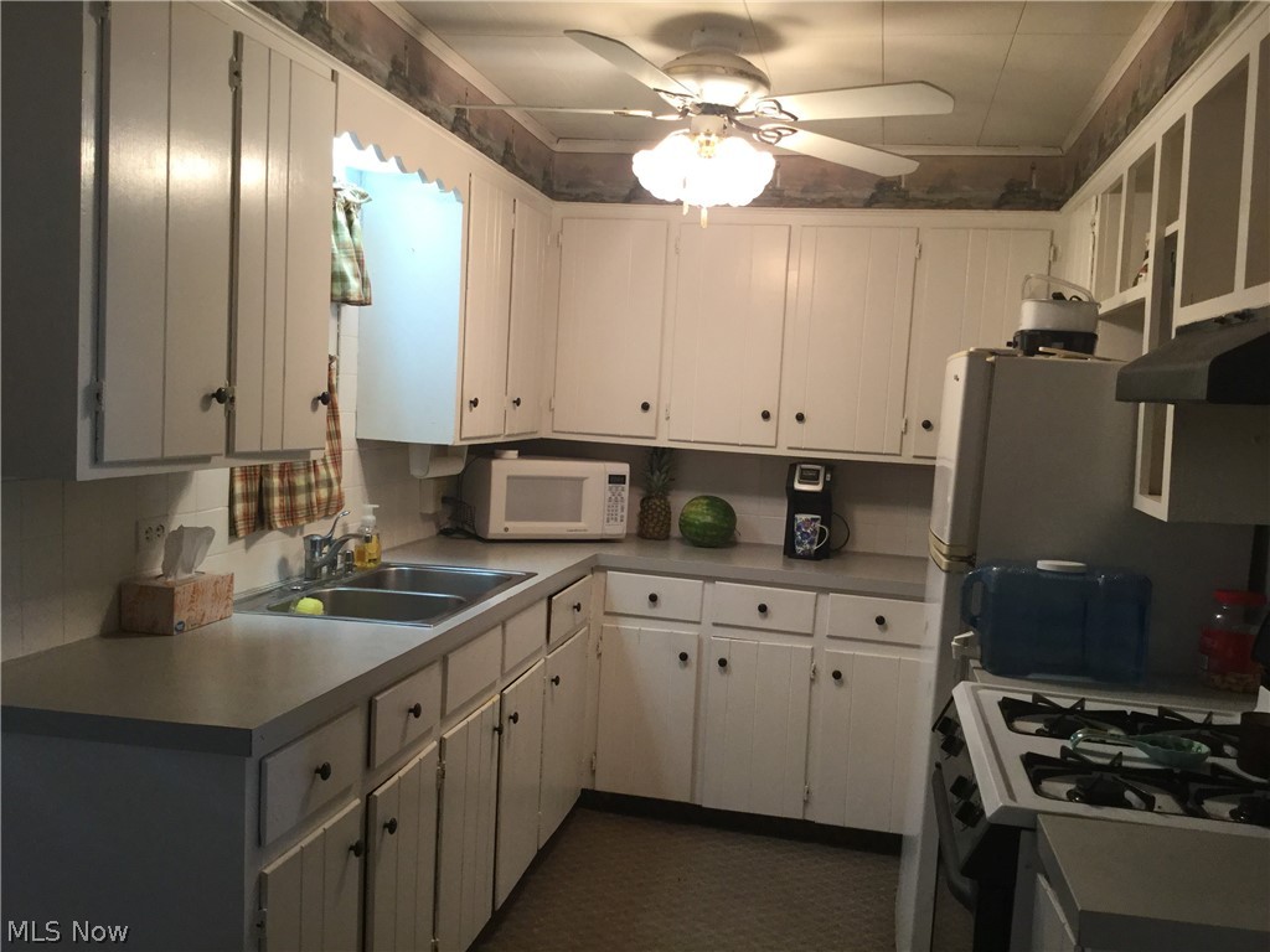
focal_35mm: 31
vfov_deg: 45.4
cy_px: 476
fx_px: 1137
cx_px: 635
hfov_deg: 58.4
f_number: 2.4
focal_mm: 3.3
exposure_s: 1/33
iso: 125
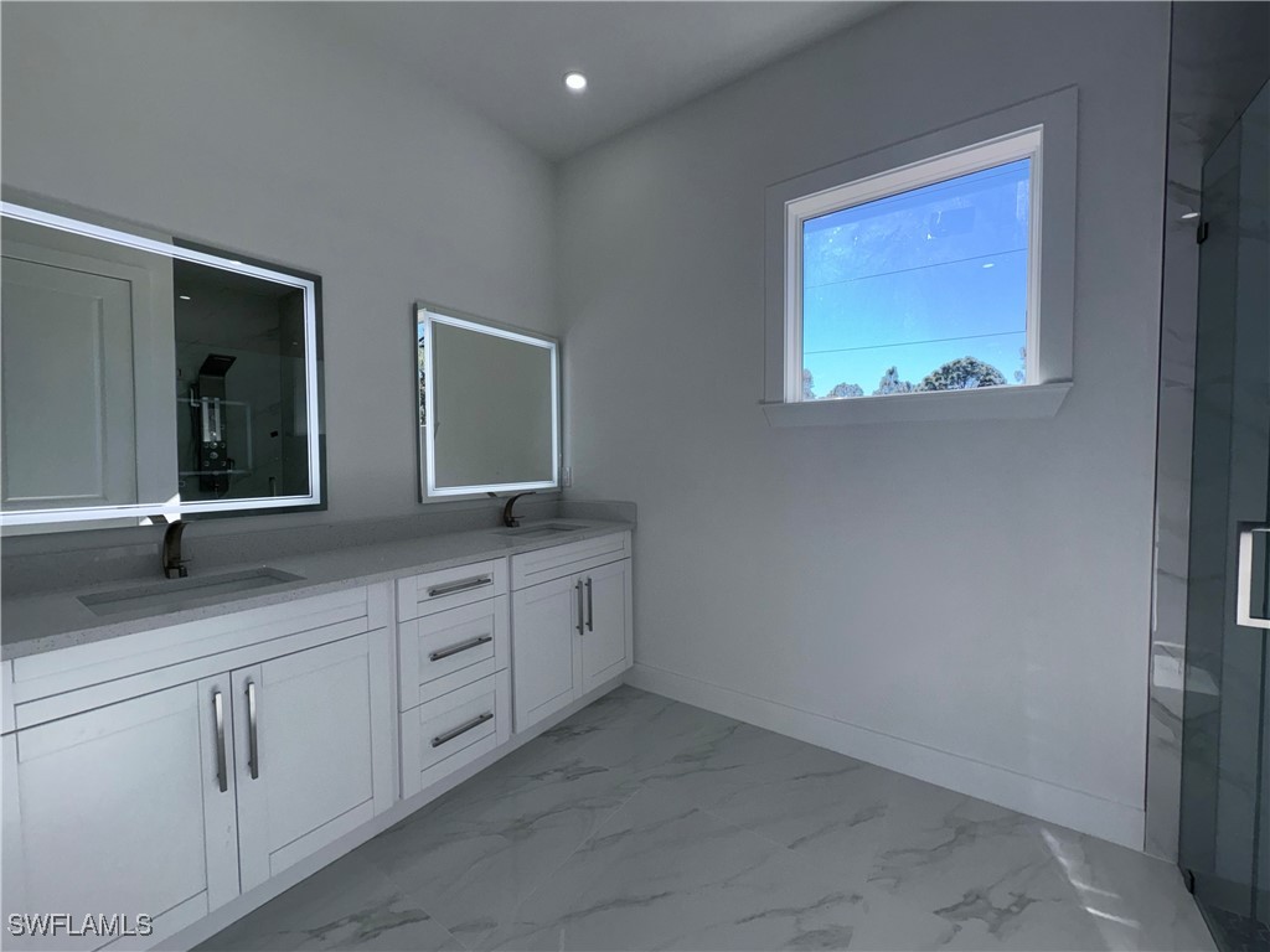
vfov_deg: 85.7
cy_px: 476
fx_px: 514
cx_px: 635
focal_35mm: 14
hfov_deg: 102.1
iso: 32
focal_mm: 2.22
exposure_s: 1/401
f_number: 2.2
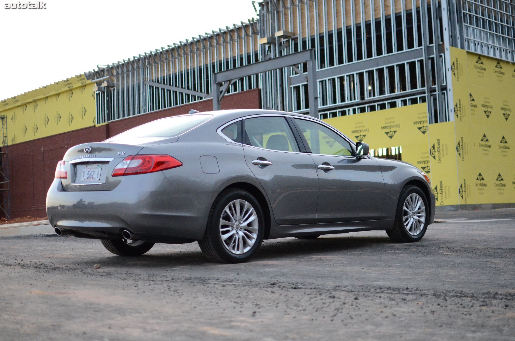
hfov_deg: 37.9
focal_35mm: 52
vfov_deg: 25.6
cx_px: 258
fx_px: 750
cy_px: 170
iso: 3200
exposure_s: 1/8000
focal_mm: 35
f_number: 1.8
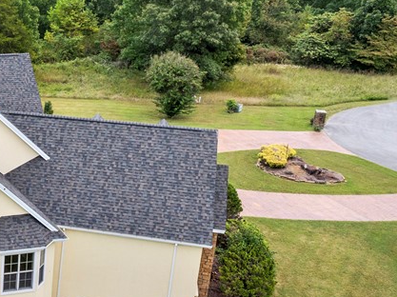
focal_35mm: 59
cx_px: -75
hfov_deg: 28.6
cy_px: 157
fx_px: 676
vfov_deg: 24.8
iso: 130
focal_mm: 12.29
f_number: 2.8
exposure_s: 1/800
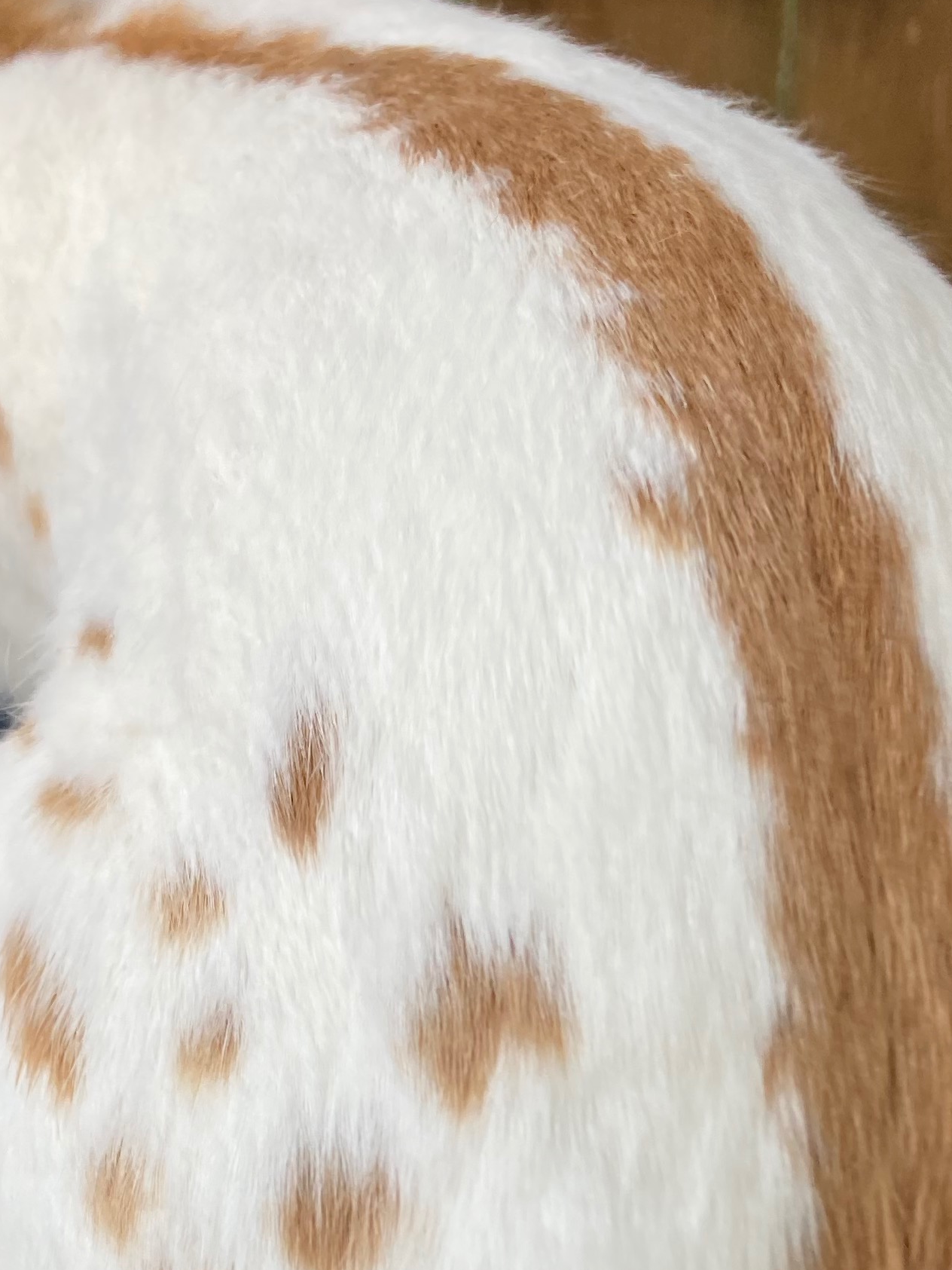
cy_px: 1003
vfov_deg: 28.4
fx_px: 2457
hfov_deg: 21.9
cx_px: 437
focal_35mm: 67
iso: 32
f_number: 1.8
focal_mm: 3.99
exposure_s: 1/121
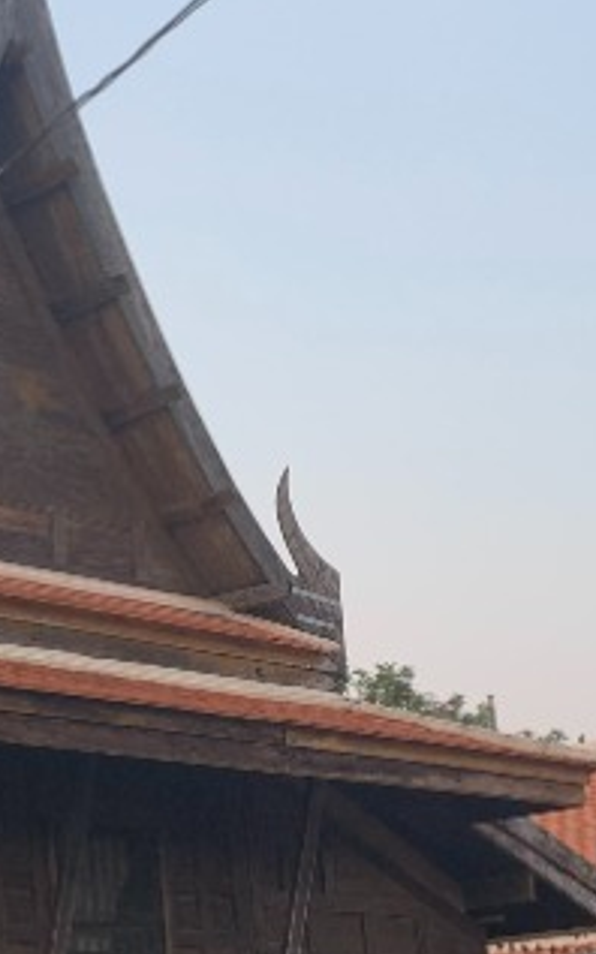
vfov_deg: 23.7
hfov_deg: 15.0
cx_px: 289
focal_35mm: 87
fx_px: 2262
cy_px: 653
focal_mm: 4.25
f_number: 1.8
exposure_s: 1/121
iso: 32
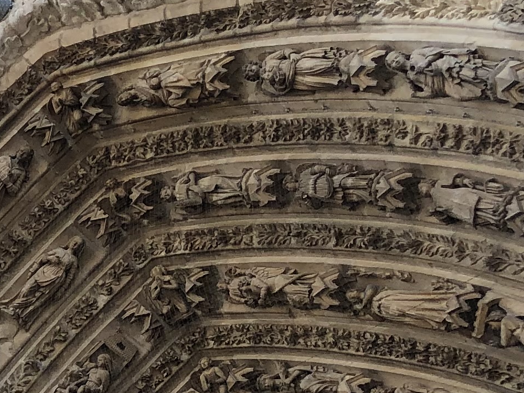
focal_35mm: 119
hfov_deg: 14.8
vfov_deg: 12.0
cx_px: -374
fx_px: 1802
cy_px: 555
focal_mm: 3.99
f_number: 1.8
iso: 20
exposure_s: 1/444
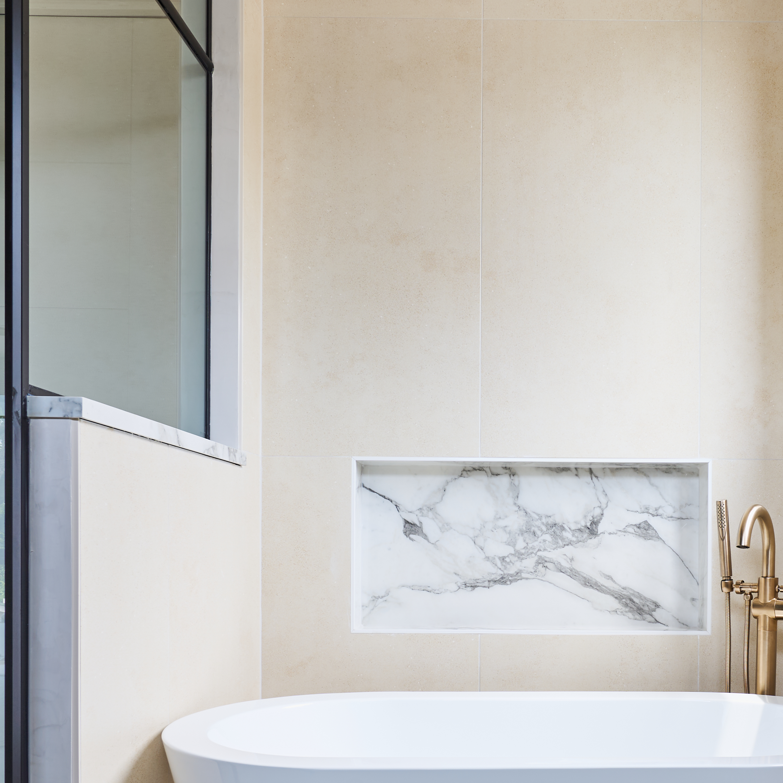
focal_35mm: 33
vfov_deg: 48.7
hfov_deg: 48.6
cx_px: 546
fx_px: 845
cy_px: 534
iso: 100
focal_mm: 17
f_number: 9
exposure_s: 1/3
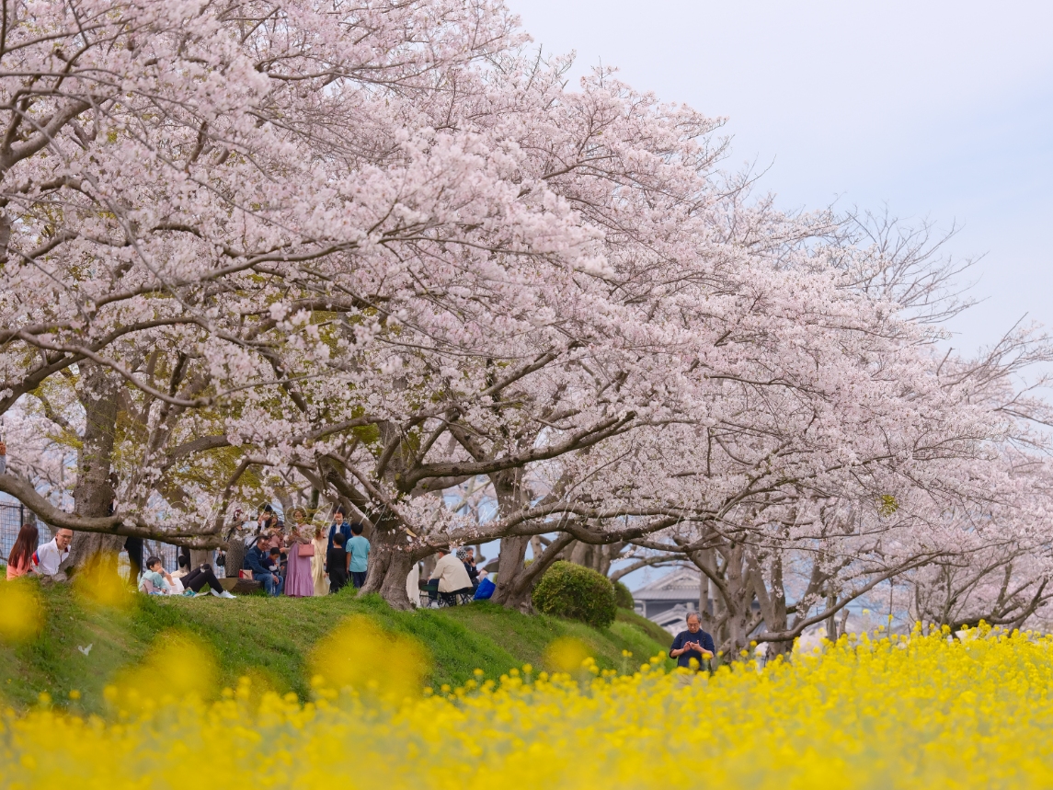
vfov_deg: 13.0
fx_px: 3468
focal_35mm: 114
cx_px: 609
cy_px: 514
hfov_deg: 17.3
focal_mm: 110
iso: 200
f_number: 2
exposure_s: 1/2700
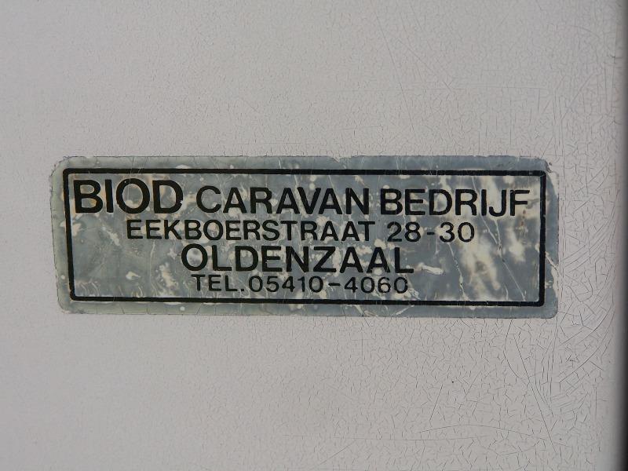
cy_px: 236
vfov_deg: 10.7
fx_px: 2522
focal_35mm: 139
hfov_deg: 14.2
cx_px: 314
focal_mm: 23.1
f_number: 3.2
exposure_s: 1/500
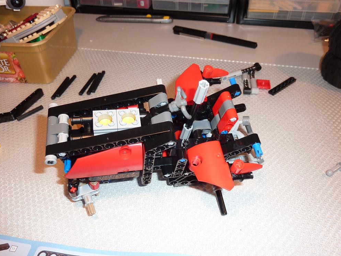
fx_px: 295
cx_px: 167
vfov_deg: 46.8
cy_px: 131
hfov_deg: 60.0
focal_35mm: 30
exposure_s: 1/30
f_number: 3.4
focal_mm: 4.7
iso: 100
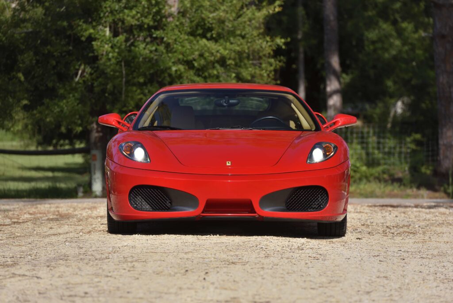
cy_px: 152
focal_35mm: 200
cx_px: 226
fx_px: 2518
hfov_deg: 10.3
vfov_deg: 6.9
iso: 400
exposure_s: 1/1000
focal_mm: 200
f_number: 5.6
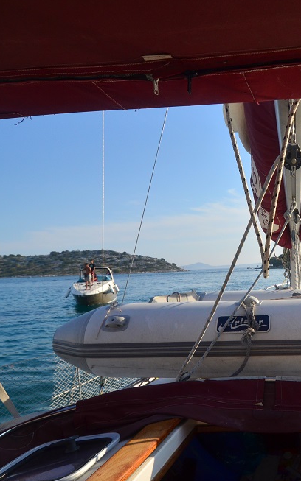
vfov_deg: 66.5
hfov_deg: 40.0
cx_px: 290
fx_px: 368
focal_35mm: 28
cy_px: 242
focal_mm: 12
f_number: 5.6
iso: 400
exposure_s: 1/3200
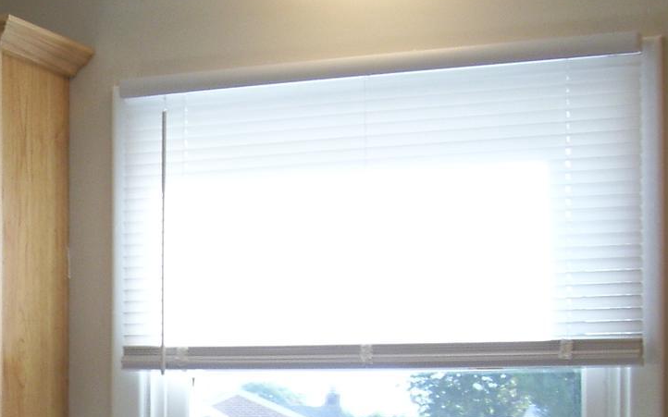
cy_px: 495
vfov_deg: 11.9
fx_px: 1966
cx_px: -142
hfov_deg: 18.3
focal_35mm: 108
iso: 80
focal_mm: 6
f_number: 2.7
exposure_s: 1/60
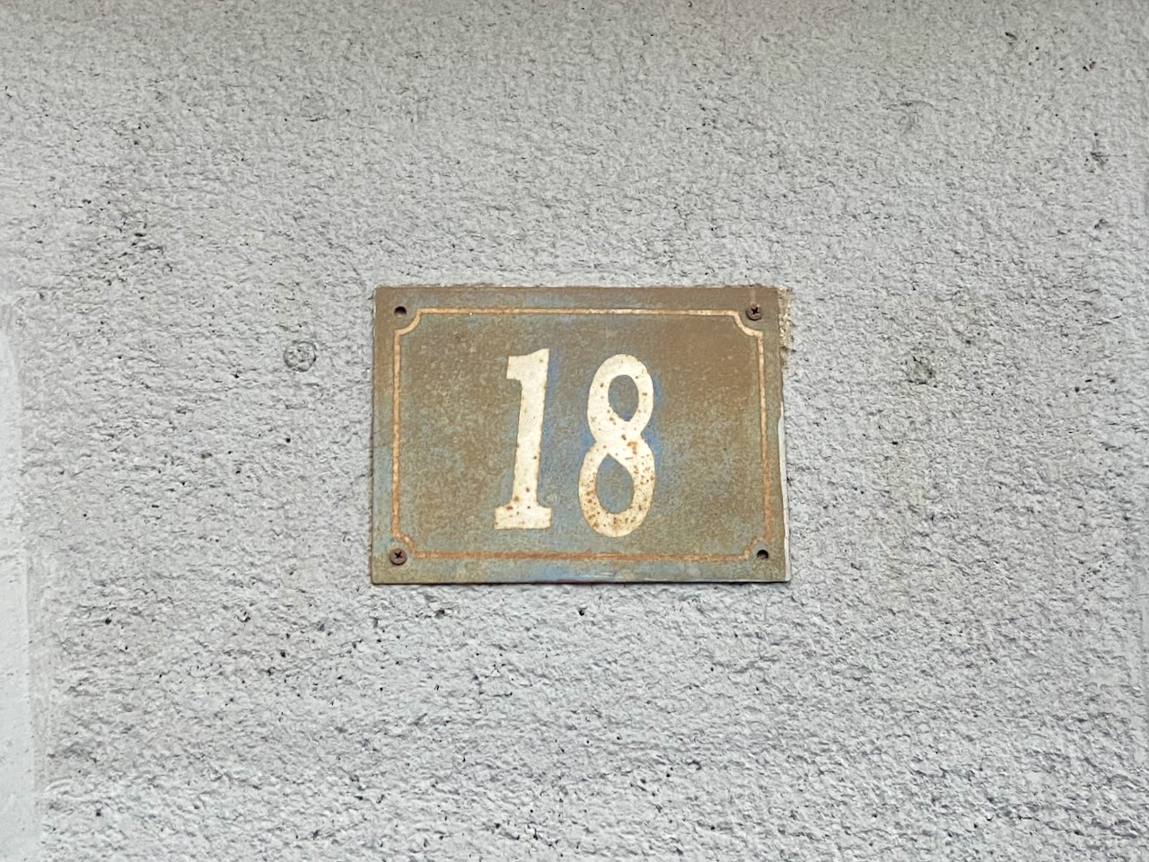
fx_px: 863
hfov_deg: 67.3
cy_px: 431
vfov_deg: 53.1
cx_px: 574
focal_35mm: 26
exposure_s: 1/50
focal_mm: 4.25
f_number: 1.8
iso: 125
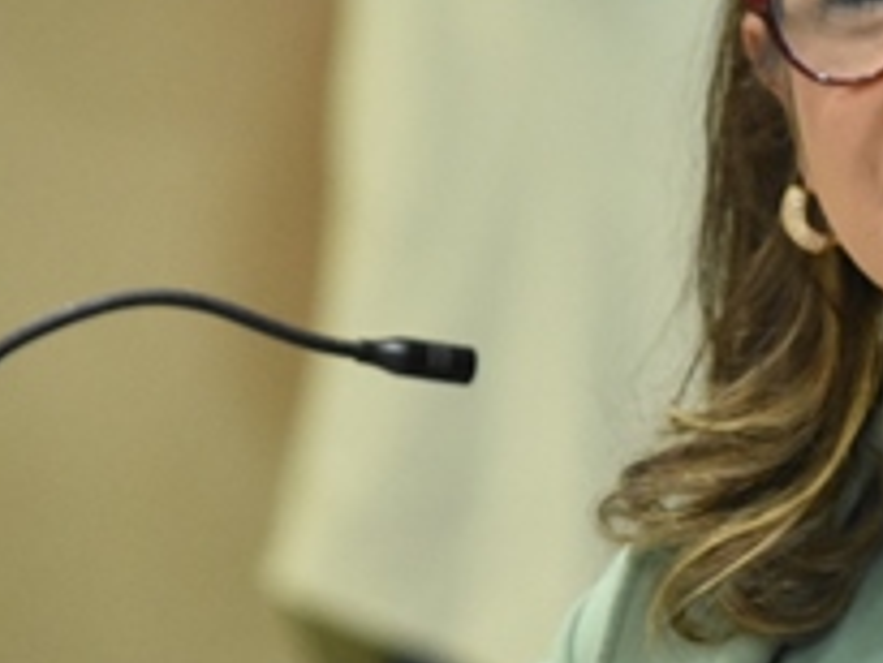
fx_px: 21248
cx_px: 818
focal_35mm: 832
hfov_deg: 2.4
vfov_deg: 1.8
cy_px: 286
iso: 4000
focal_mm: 185
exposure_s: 1/60
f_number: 5
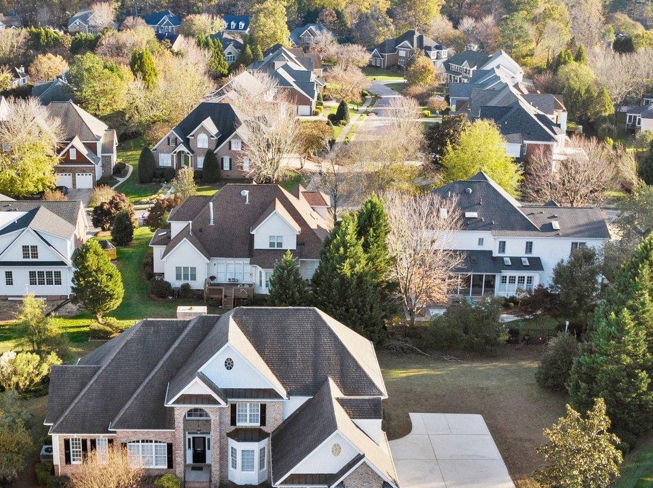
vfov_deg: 28.5
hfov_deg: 37.2
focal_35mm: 51
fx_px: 961
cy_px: 209
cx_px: 234
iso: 400
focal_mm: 12.29
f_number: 2.8
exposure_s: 1/120
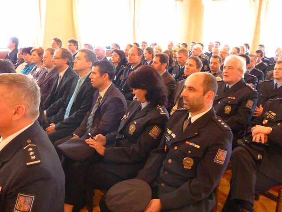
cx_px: 141
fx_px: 277
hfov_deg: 54.0
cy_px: 106
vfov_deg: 41.8
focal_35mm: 34
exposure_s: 1/15
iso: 800
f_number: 3
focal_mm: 6.2
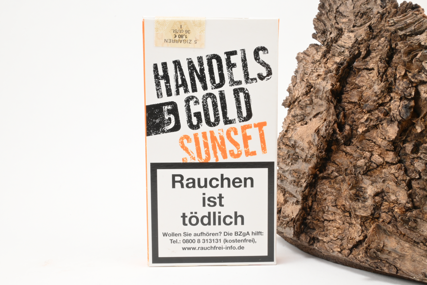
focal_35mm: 38
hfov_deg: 51.3
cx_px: 214
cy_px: 142
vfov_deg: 35.5
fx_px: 445
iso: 640
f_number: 22
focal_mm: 25
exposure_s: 1/15
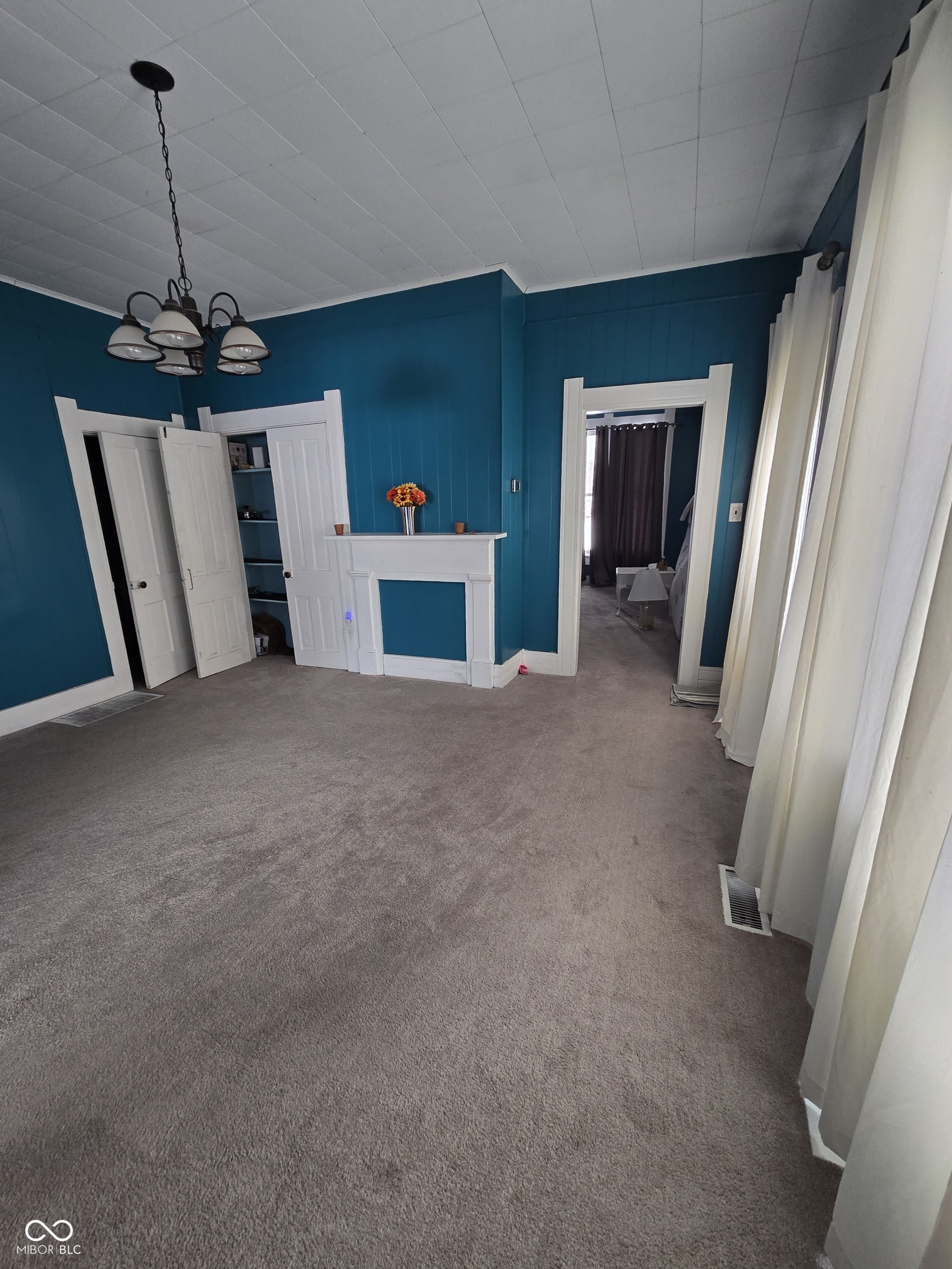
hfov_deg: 89.9
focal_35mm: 13
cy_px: 634
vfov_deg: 106.2
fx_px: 477
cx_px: 476
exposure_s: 1/60
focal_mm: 2.2
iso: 160
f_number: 2.2
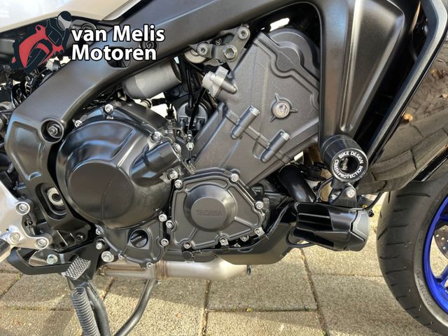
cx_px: 224
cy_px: 168
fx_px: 336
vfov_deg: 53.1
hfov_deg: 67.3
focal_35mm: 26
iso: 125
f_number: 1.6
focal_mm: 5.1
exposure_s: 1/111
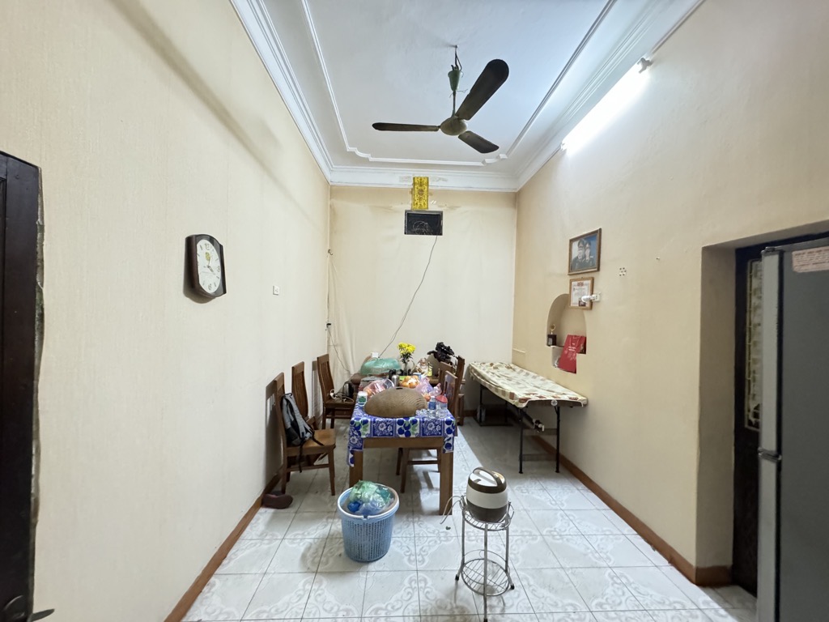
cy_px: 311
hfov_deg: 102.1
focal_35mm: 14
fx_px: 335
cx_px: 414
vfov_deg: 85.7
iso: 1250
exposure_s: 1/60
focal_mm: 2.22
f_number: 2.2
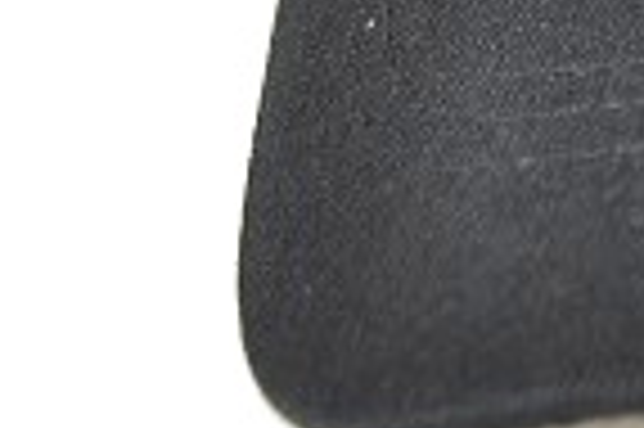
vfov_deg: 8.7
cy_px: -451
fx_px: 2662
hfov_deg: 13.2
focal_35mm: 149
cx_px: 892
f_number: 4
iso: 200
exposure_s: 1/200
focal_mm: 22
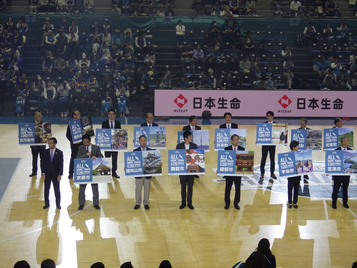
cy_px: 134
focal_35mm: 77
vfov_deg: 19.1
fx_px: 794
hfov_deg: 25.3
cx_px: 178
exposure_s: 1/80
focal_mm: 13.7
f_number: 4.8
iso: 320
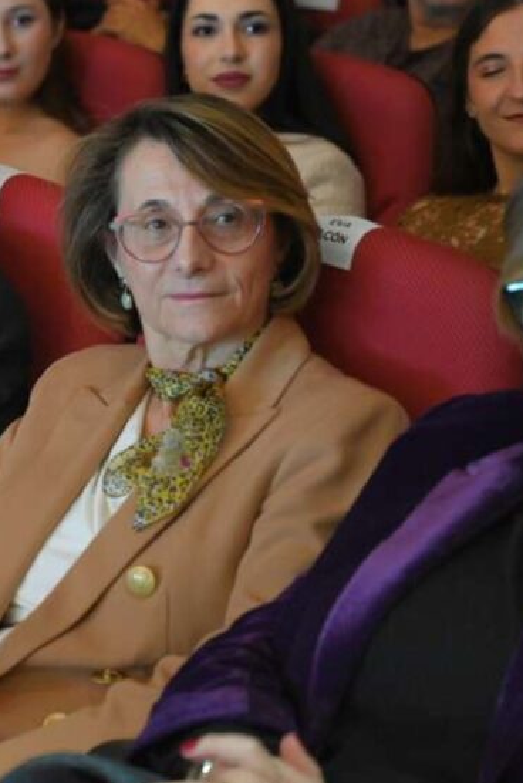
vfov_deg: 15.7
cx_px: -117
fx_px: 2829
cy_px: 323
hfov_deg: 10.4
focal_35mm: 130
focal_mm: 70
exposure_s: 1/50
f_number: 4
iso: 3200
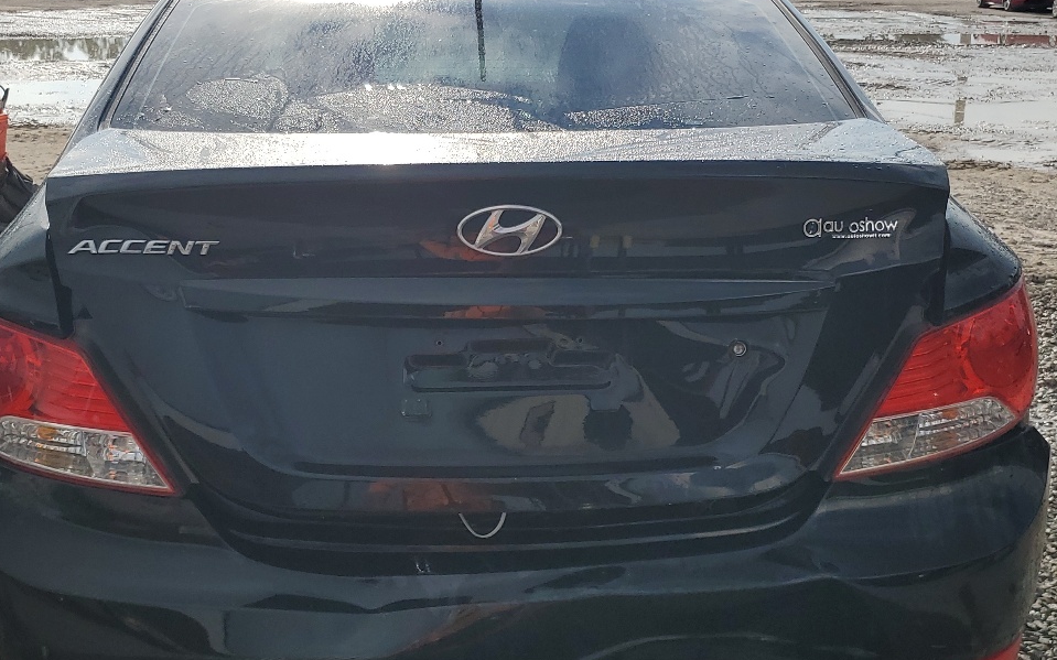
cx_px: 485
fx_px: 1325
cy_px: 382
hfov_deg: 43.5
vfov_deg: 27.9
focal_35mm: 46
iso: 50
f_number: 1.5
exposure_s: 1/5000
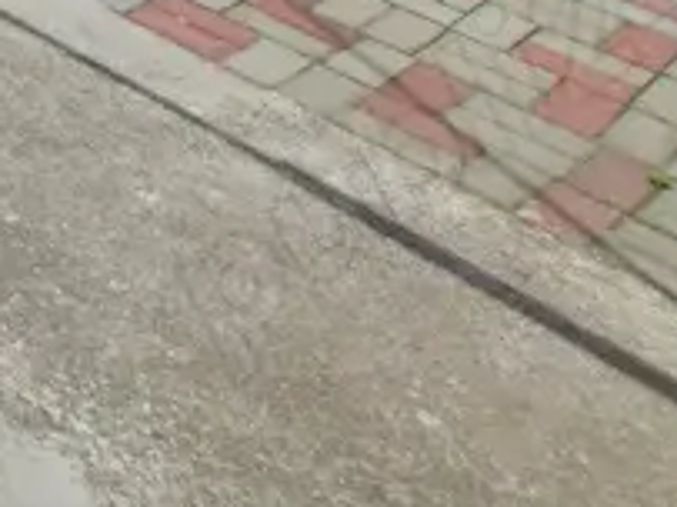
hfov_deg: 19.4
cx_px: -637
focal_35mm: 64
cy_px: -717
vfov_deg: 14.6
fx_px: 1251
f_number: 1.9
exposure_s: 1/1235
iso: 20
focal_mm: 2.2
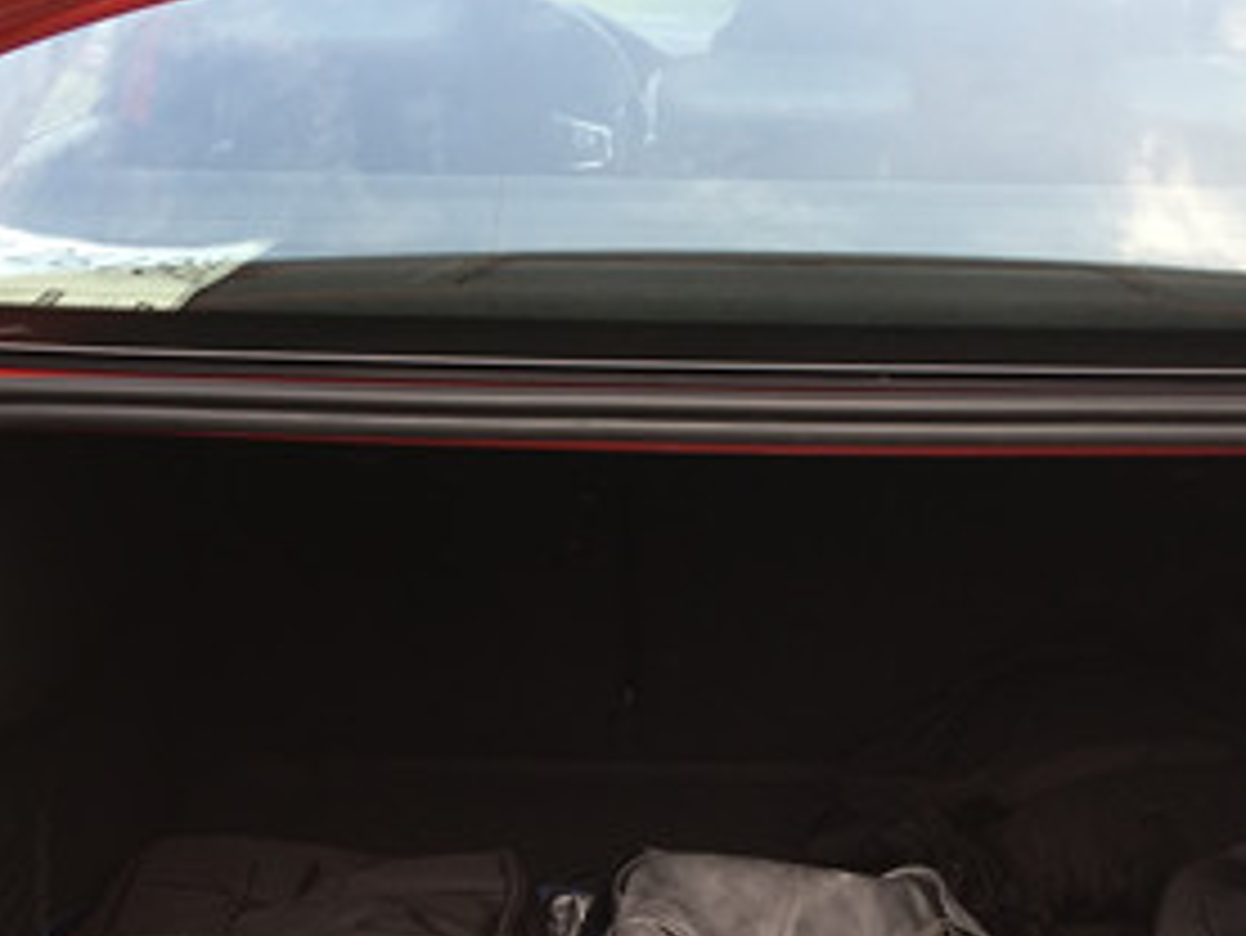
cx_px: 760
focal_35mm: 69
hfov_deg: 28.1
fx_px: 2485
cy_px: 1001
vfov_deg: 20.4
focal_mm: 4.15
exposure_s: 1/204
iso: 25
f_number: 2.2
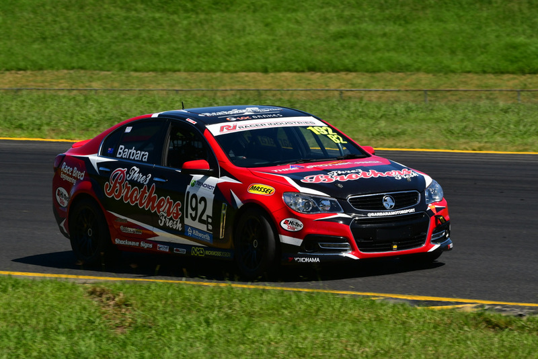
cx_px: 269
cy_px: 180
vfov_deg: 3.8
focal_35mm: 360
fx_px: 5382
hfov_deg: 5.7
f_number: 11
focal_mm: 240
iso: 320
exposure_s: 1/640
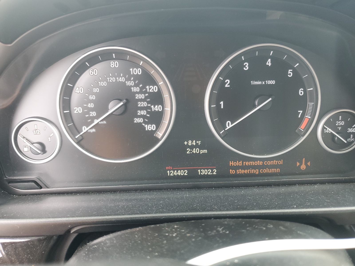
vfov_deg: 53.1
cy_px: 133
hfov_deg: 67.3
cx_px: 178
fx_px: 267
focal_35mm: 26
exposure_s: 1/60.2
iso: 66
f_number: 1.5
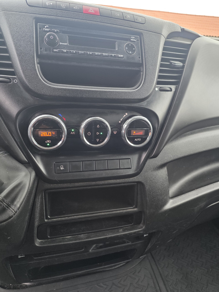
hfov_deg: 58.9
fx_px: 194
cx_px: 110
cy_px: 146
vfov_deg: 73.9
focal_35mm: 23
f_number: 1.7
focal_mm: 6.25
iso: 160
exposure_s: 1/100
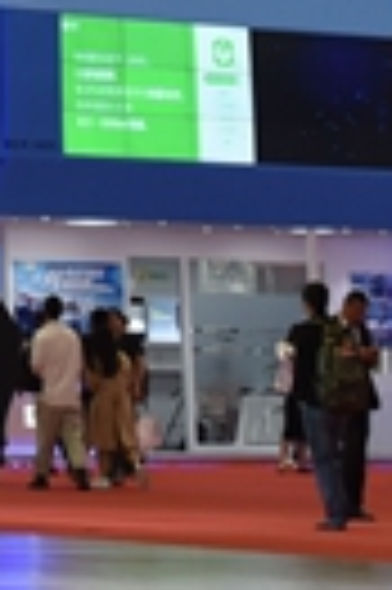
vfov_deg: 8.8
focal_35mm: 223
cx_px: -640
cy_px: -552
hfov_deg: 5.8
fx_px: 3652
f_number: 5.6
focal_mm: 35
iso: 800
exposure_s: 1/125
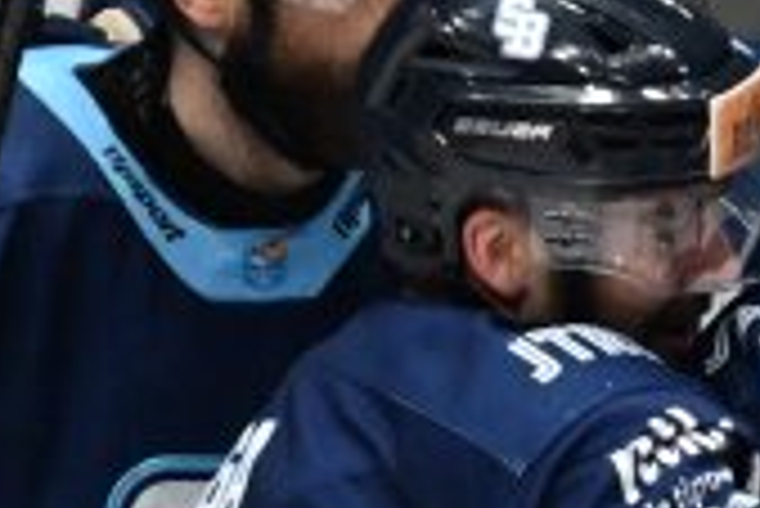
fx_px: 37461
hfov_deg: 1.2
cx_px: 1529
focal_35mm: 1773
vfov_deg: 0.8
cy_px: 989
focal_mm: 300
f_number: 5.3
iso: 5000
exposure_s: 1/1000
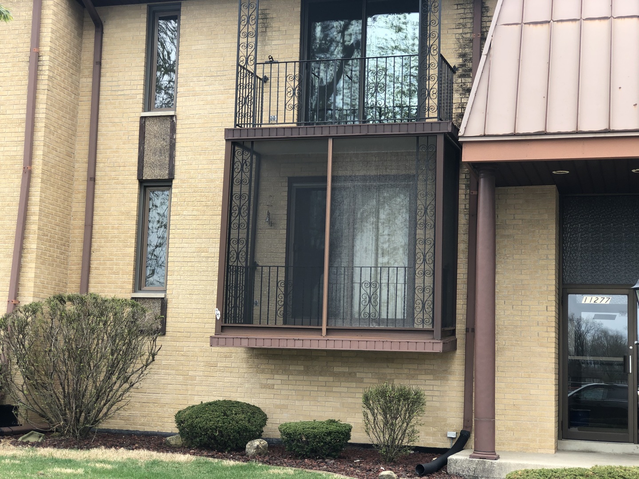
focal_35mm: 57
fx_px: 1052
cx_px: 320
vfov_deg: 25.7
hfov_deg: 33.8
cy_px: 240
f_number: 2.8
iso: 20
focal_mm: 6.6
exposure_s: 1/121
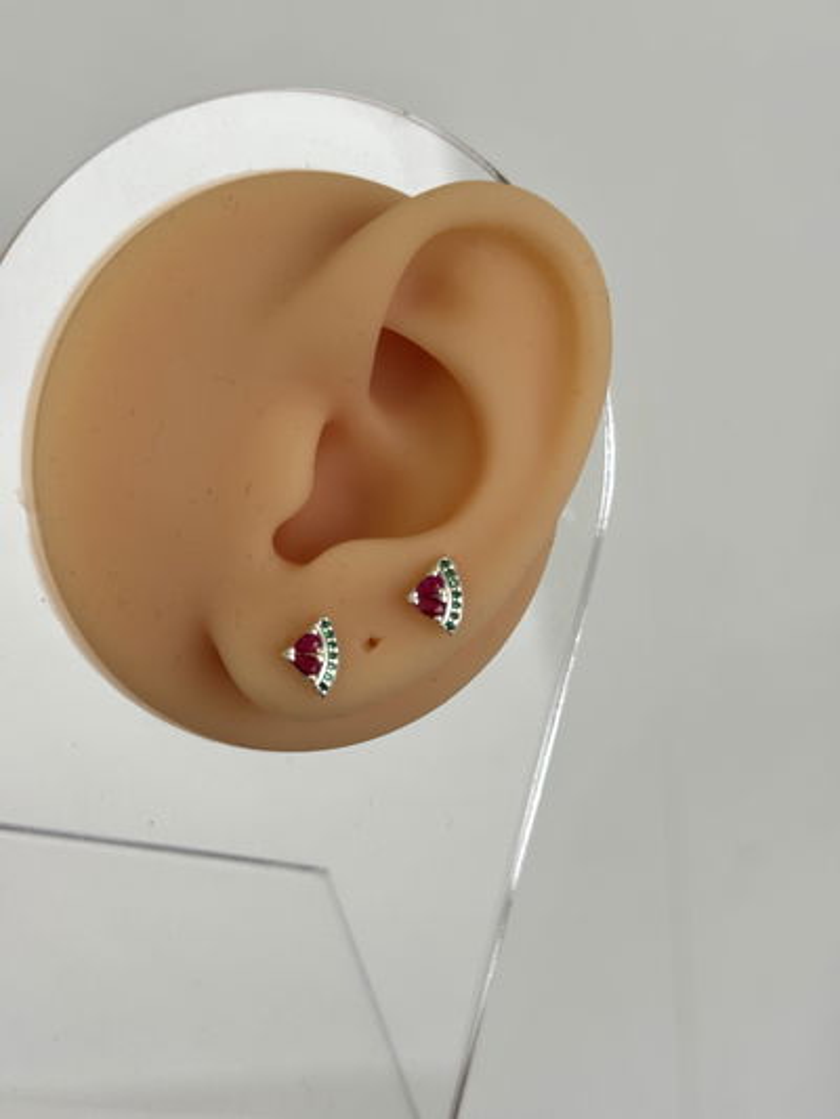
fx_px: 1552
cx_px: 420
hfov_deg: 30.3
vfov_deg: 39.6
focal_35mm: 48
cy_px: 560
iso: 80
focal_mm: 6.76
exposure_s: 1/50
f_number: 1.78
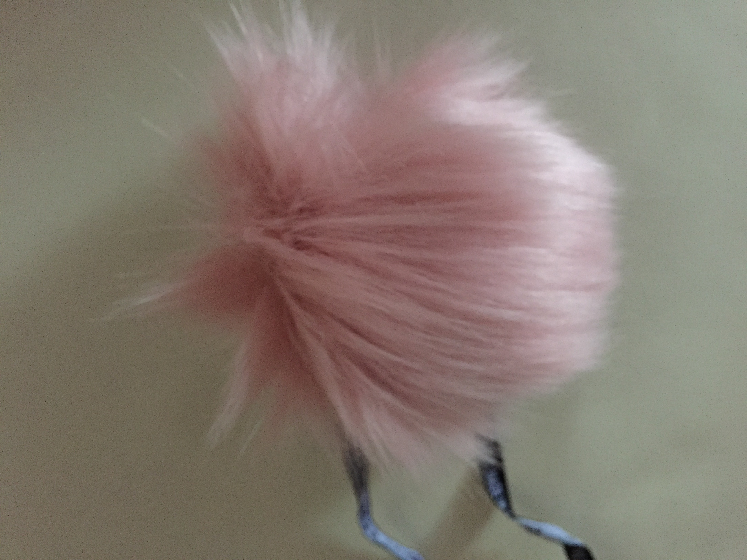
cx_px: 374
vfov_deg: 48.2
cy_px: 280
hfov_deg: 61.7
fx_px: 626
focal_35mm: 29
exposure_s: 1/17
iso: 640
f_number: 2.2
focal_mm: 4.15
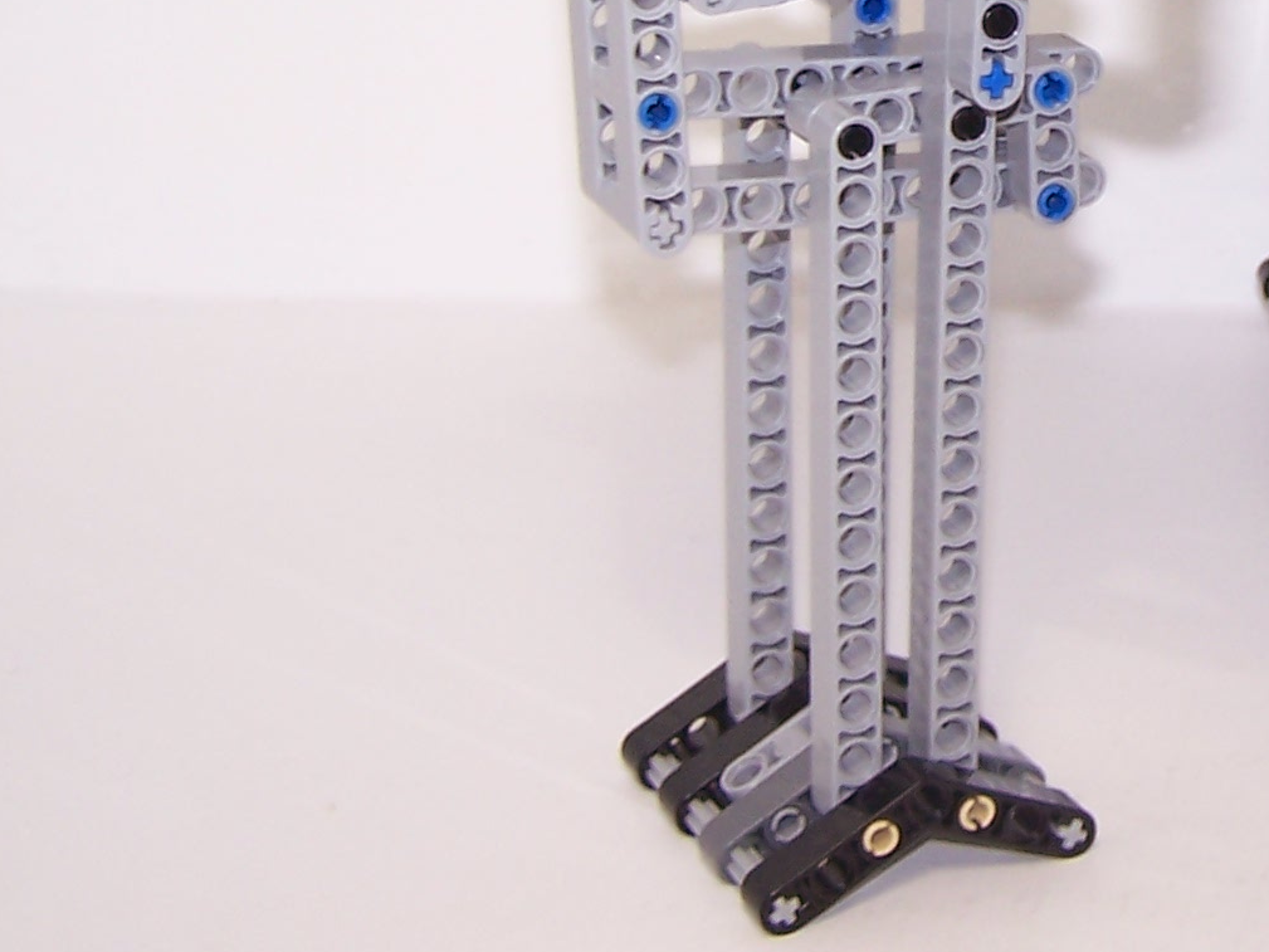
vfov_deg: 14.9
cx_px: 1351
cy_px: -88
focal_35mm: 97
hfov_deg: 19.5
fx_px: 3556
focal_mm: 6.3
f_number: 2.8
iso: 80
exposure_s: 1/60
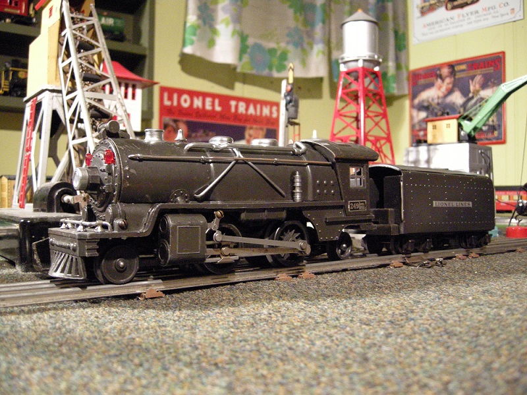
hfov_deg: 52.6
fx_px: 533
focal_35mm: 35
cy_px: 198
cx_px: 264
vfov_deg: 40.7
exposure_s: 1/8
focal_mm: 7.5
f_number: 2.7
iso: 586
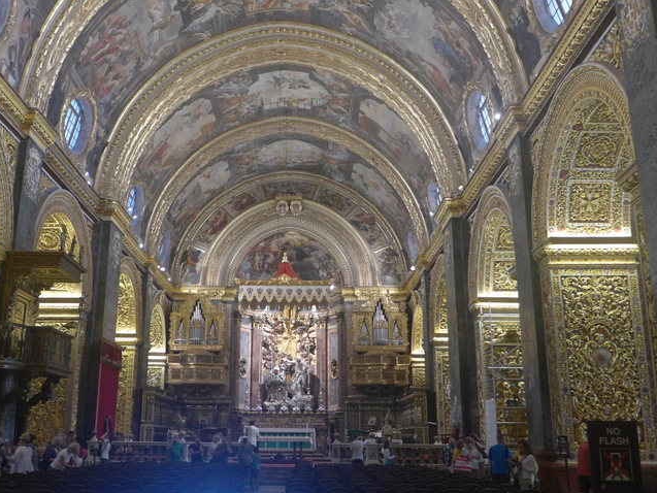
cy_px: 246
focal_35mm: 38
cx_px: 293
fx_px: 721
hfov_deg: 48.9
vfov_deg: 37.7
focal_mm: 6.9
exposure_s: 1/50
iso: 400
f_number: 1.6
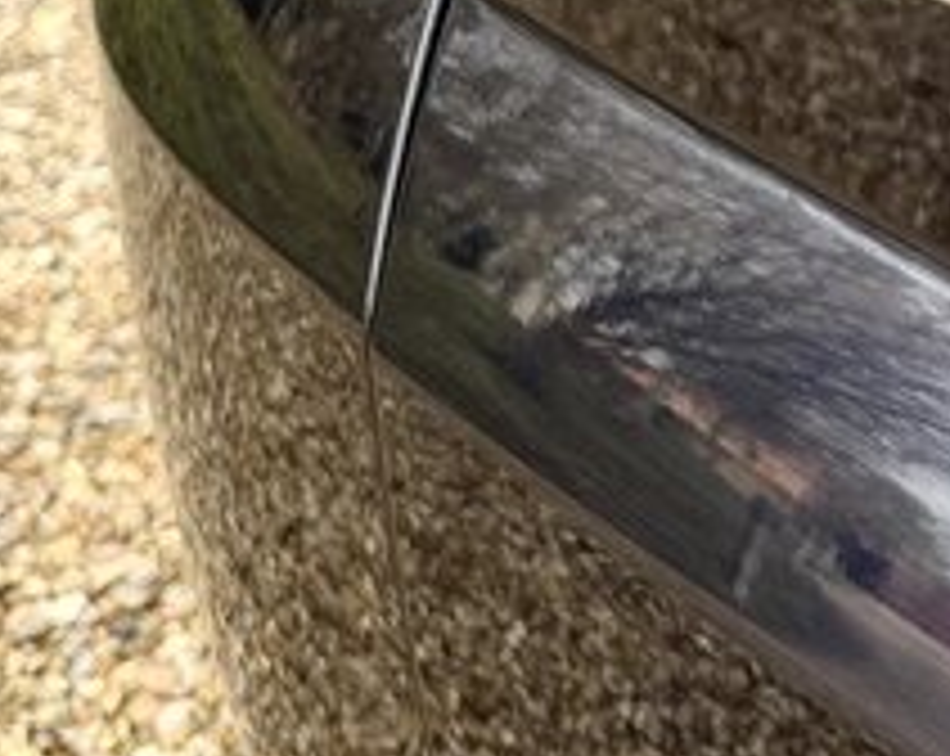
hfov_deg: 20.8
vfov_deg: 16.3
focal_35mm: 89
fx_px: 2498
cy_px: -225
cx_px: 973
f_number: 1.78
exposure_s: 1/339
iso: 80
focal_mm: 6.76
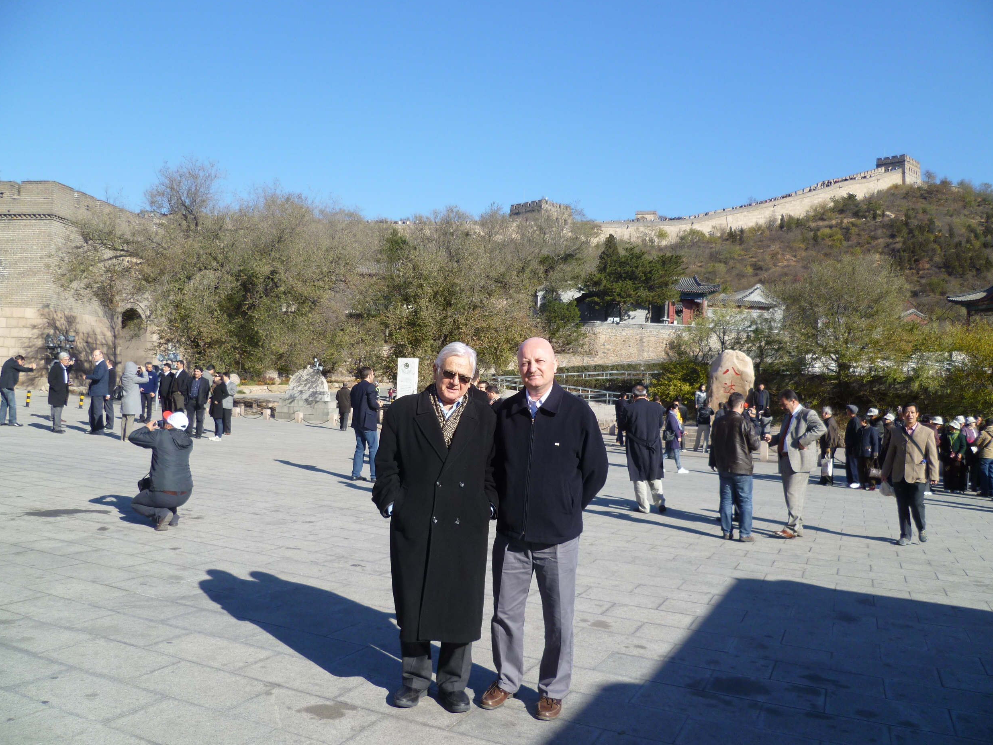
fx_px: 832
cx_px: 480
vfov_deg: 48.2
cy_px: 362
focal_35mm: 29
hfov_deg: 61.6
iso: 80
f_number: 2.8
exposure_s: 1/800
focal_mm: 5
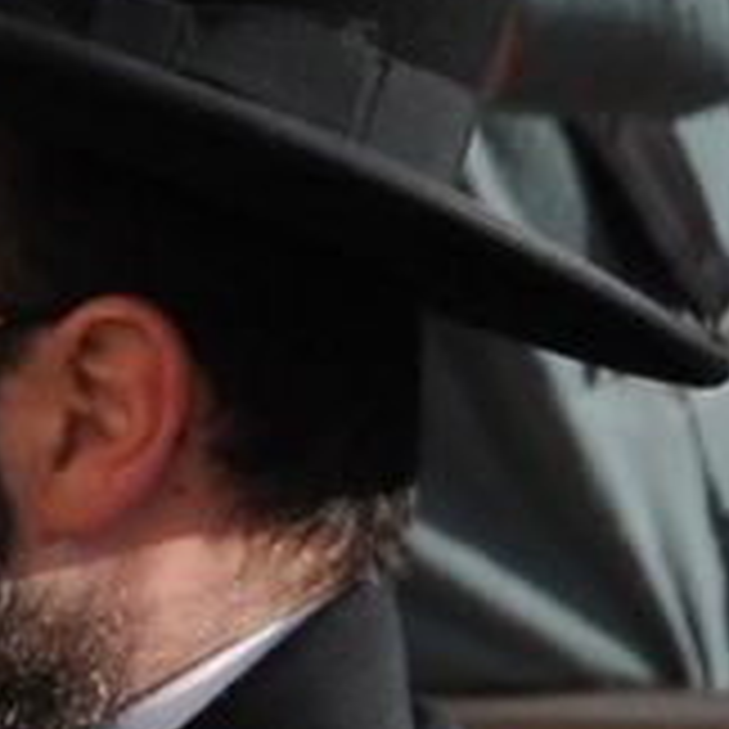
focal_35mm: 571
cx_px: -2160
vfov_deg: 3.1
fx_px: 13605
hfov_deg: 3.0
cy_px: 585
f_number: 5.6
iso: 640
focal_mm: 52
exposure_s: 1/2500
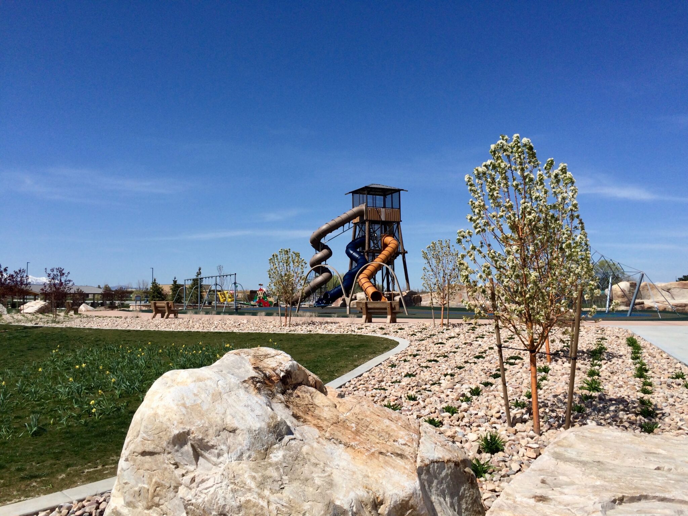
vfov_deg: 48.2
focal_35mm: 29
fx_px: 576
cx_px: 344
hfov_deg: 61.7
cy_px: 258
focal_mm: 4.15
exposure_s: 1/4115
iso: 32
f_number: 2.2
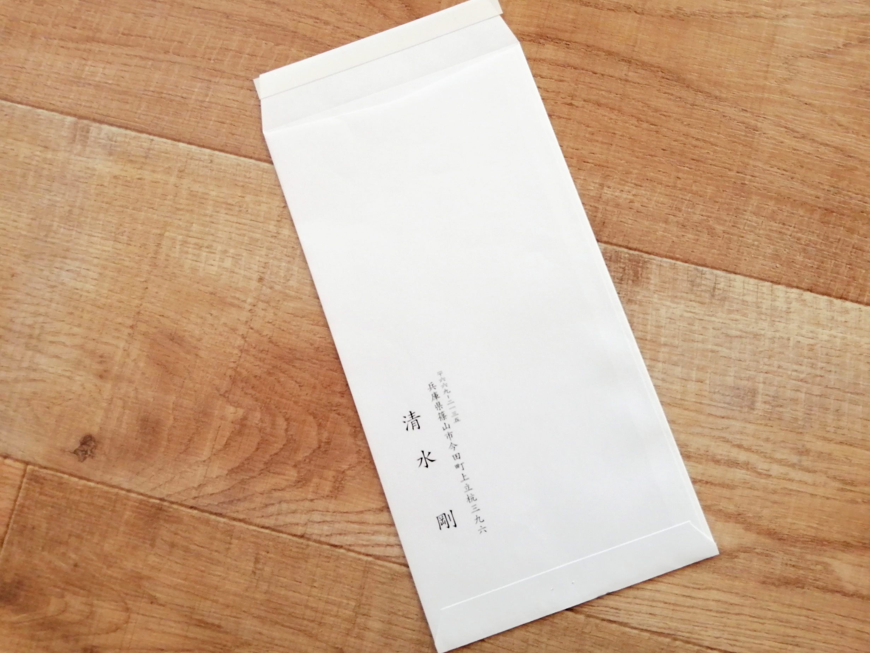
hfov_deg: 65.3
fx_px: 679
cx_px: 446
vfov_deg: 51.4
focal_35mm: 27
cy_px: 324
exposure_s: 1/36
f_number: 1.8
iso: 200
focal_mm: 3.64
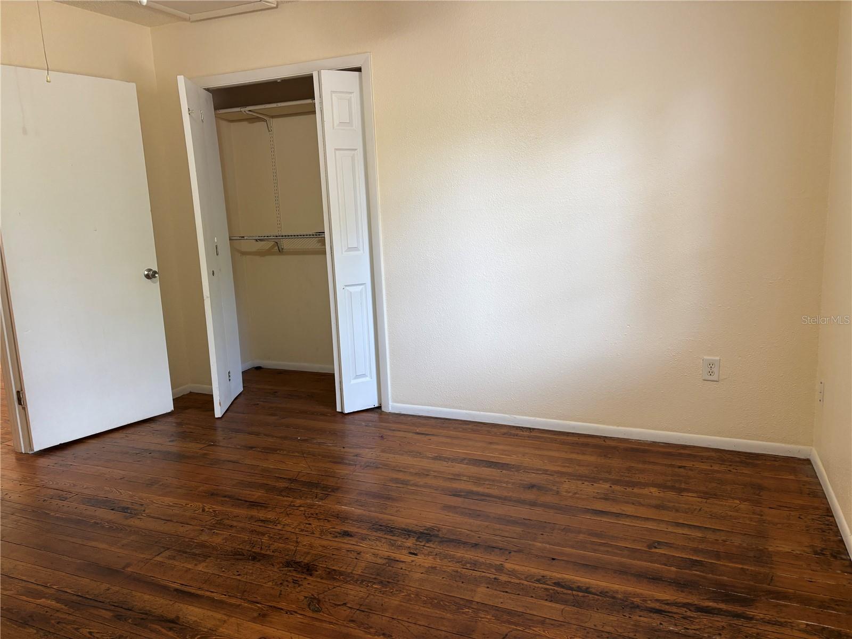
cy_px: 320
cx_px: 426
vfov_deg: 53.1
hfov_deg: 67.3
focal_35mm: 26
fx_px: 640
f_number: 1.6
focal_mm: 5.96
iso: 125
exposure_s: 1/60
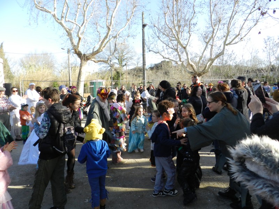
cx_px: 140
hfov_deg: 73.9
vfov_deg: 58.9
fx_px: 185
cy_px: 104
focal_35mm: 23
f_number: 3.4
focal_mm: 4
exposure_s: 1/400
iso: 160
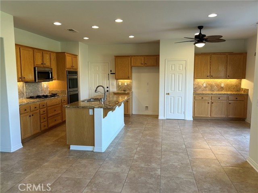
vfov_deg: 53.1
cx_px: 129
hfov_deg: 67.3
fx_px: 194
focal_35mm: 26
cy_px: 96
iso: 64
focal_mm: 5.7
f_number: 1.5
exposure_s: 1/120
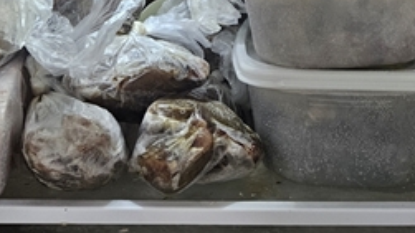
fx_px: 660
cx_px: 218
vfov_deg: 17.9
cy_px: -116
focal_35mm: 60
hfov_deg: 34.9
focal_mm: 5.4
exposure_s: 1/120
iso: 200
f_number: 1.8
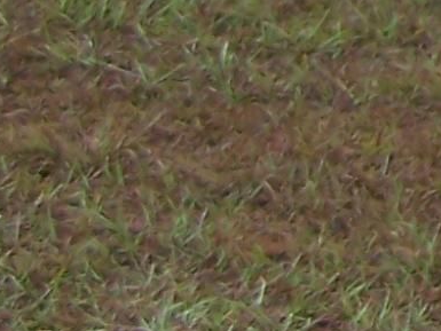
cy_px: -730
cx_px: 1474
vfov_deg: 4.8
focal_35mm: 296
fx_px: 3772
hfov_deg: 6.0
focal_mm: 6.3
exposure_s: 1/80
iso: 64
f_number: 2.8
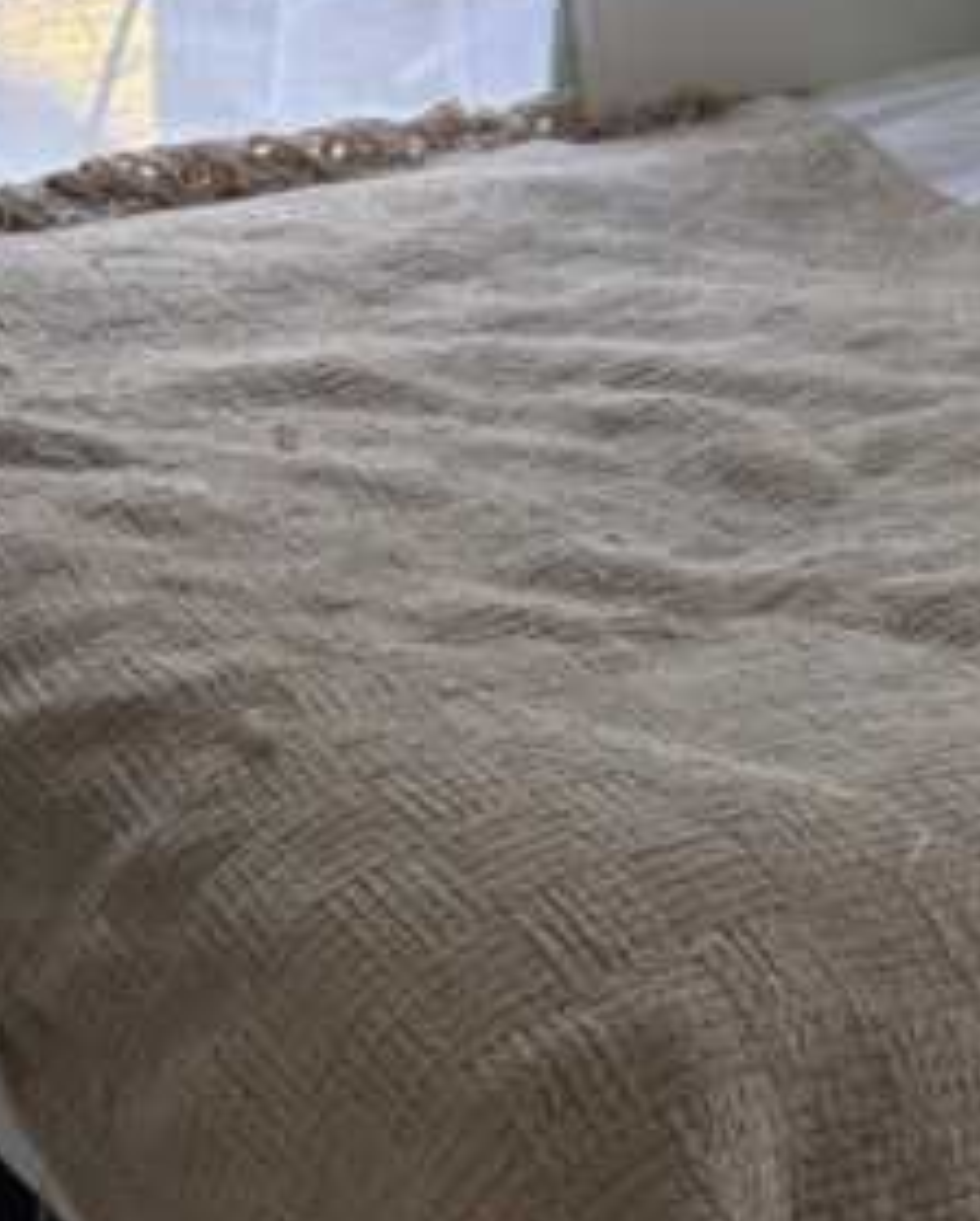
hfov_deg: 15.2
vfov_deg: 20.1
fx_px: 3364
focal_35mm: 93
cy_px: 79
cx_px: 1509
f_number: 1.6
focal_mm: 5.96
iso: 100
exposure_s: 1/156
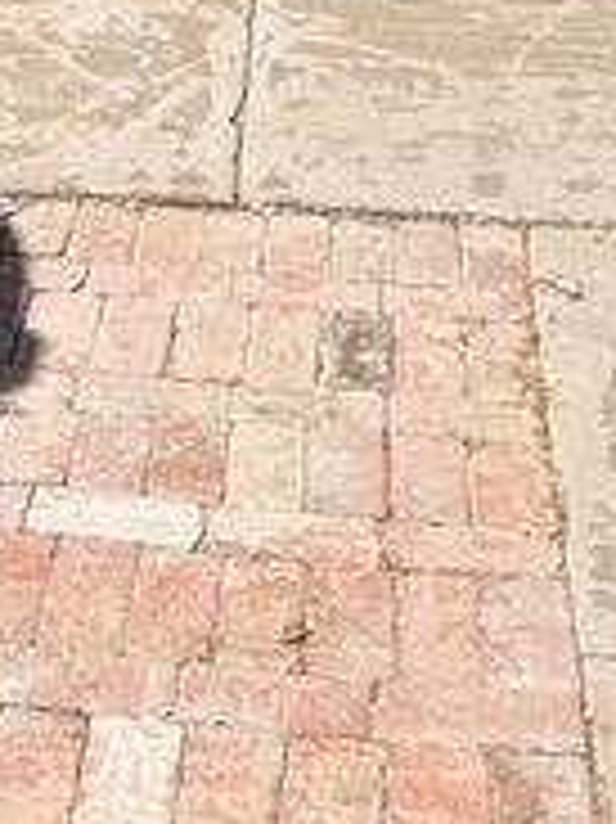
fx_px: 2257
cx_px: 31
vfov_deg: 17.5
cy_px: -579
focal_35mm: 95
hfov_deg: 15.3
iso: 50
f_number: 1.6
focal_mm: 5.96
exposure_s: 1/4329
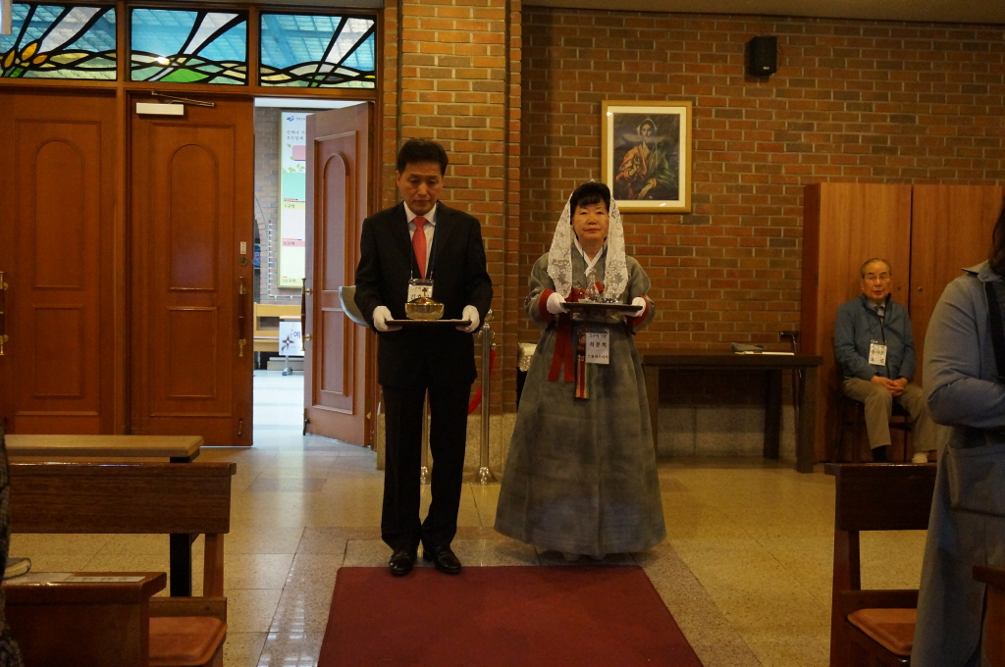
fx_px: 1046
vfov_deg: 35.4
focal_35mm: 38
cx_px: 502
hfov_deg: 51.3
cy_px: 334
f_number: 4.5
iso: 3200
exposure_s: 1/80
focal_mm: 25
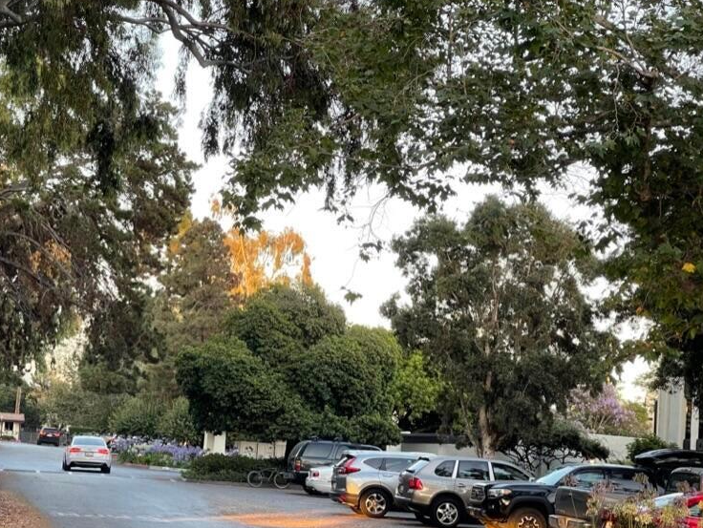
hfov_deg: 21.9
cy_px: 277
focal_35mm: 89
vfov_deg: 16.6
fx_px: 1809
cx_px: 254
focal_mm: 7.5
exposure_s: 1/99
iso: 64
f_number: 2.2
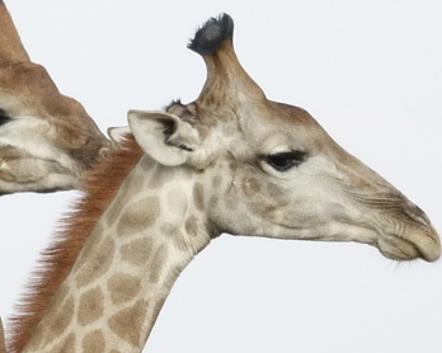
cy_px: 170
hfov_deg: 2.6
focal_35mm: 752
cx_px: 36
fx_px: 9832
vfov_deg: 2.1
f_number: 14
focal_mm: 87.11
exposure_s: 1/250
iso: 1250
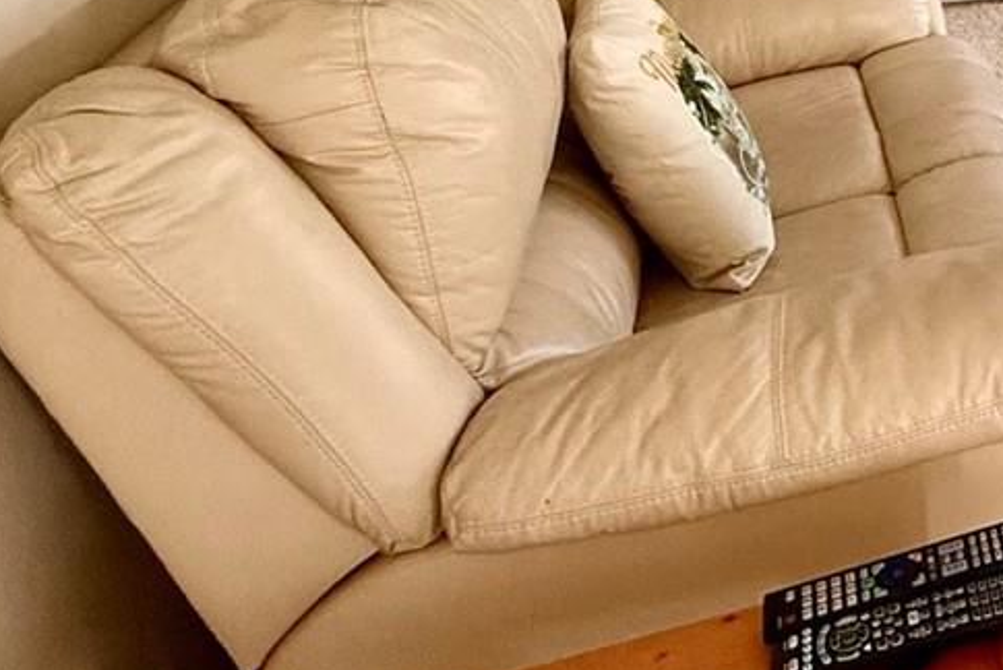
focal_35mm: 48
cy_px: -114
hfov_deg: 30.2
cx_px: 1377
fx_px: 1338
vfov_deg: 25.5
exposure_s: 1/120
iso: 400
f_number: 2.2
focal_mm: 2.22
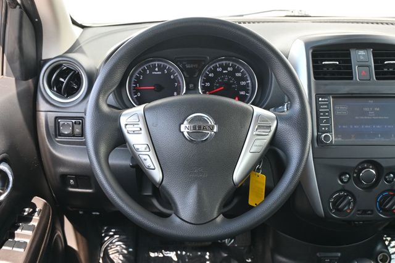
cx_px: 198
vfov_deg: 31.9
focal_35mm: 42
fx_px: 461
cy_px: 132
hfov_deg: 46.4
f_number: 4.5
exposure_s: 1/125
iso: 450
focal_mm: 28
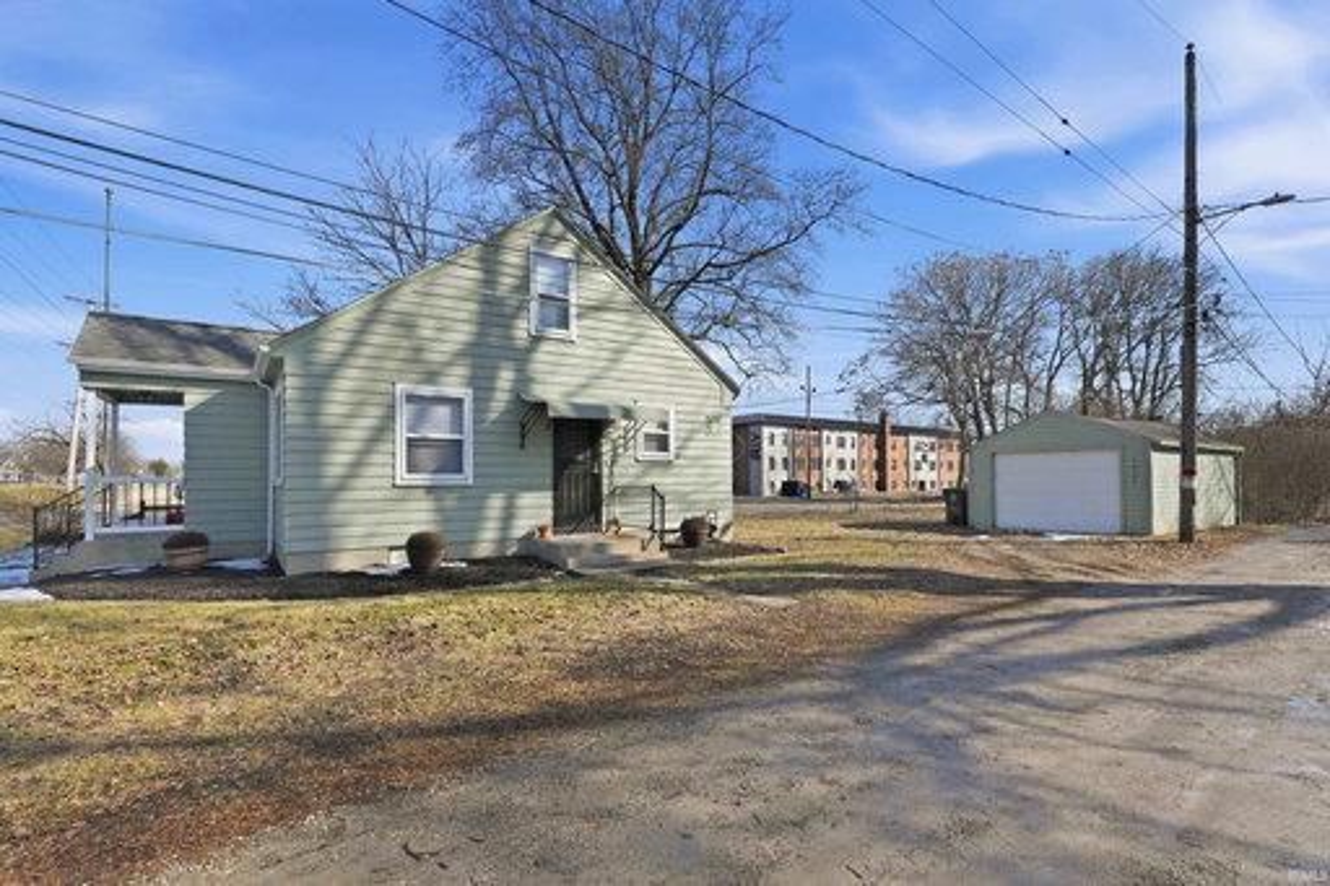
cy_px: 443
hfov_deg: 92.5
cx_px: 665
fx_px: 637
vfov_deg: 69.6
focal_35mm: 17
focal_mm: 11.5
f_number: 9
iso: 640
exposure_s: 1/1250
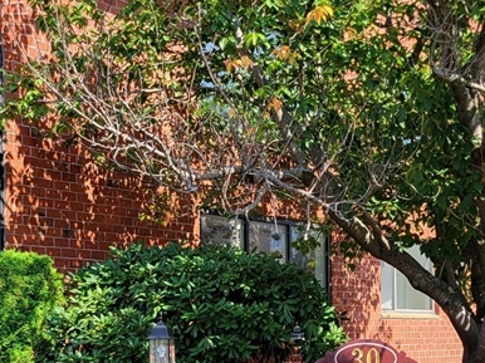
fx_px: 966
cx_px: 276
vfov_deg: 20.7
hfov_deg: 28.1
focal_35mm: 69
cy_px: 343
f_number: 1.8
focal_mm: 5.4
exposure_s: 1/523
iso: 40
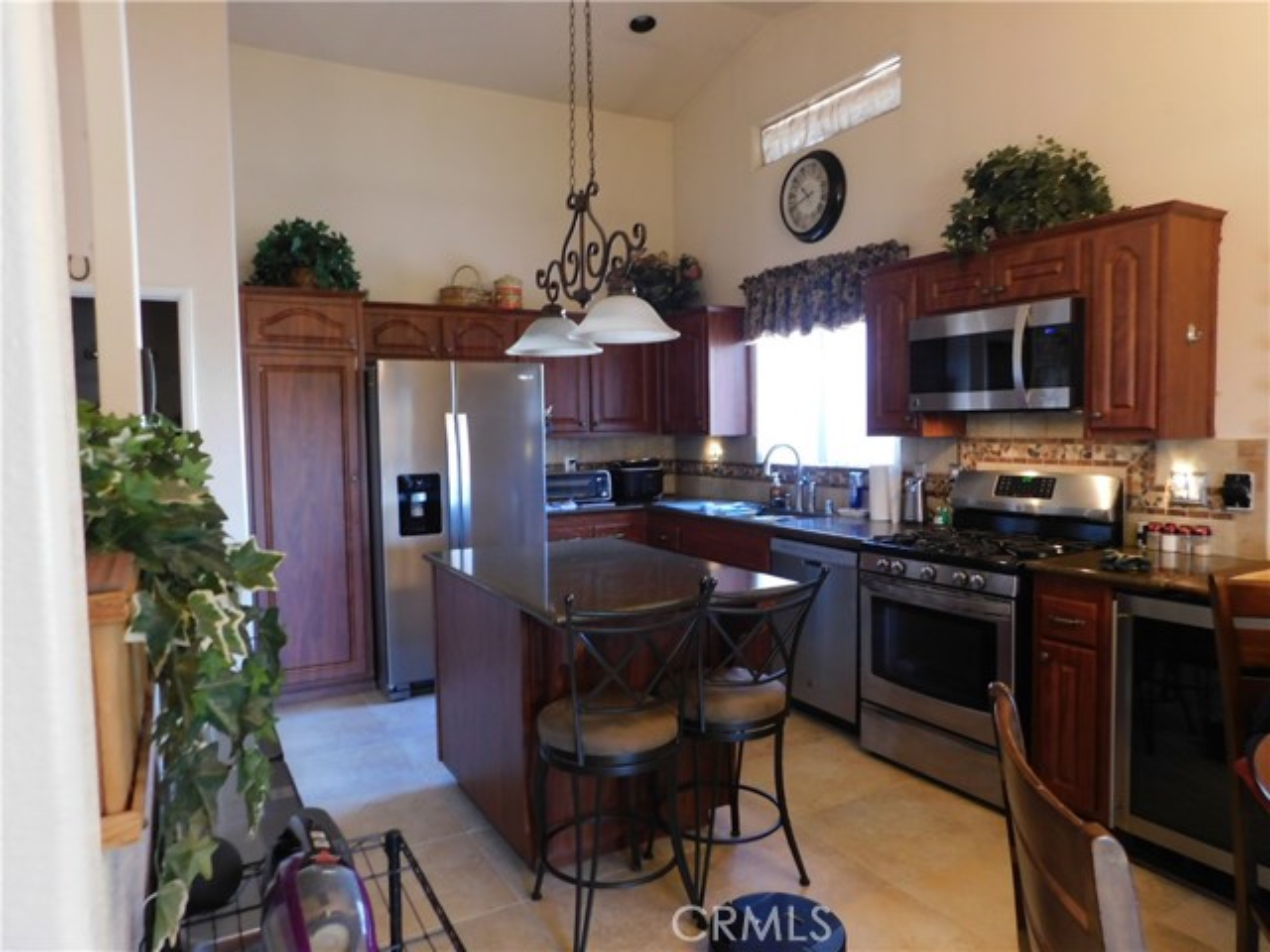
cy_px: 476
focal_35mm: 23
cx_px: 635
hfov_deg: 73.9
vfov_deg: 58.9
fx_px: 844
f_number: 3
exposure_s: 1/20
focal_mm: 4
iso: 400
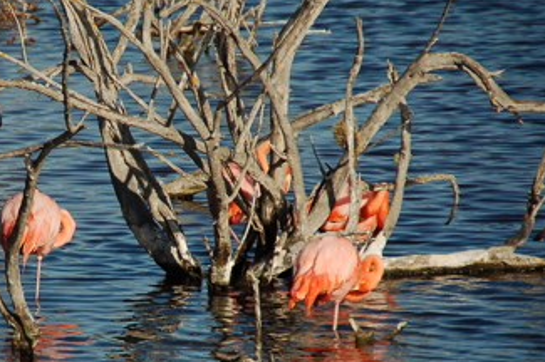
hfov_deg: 4.6
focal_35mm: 445
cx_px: 99
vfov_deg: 3.1
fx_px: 6728
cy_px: 250
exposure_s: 1/1000
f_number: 6.3
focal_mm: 175
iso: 200
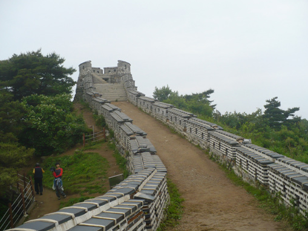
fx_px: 338
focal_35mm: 38
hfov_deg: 49.0
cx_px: 155
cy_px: 113
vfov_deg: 37.7
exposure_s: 1/500
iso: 100
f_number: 2.8
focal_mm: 6.1
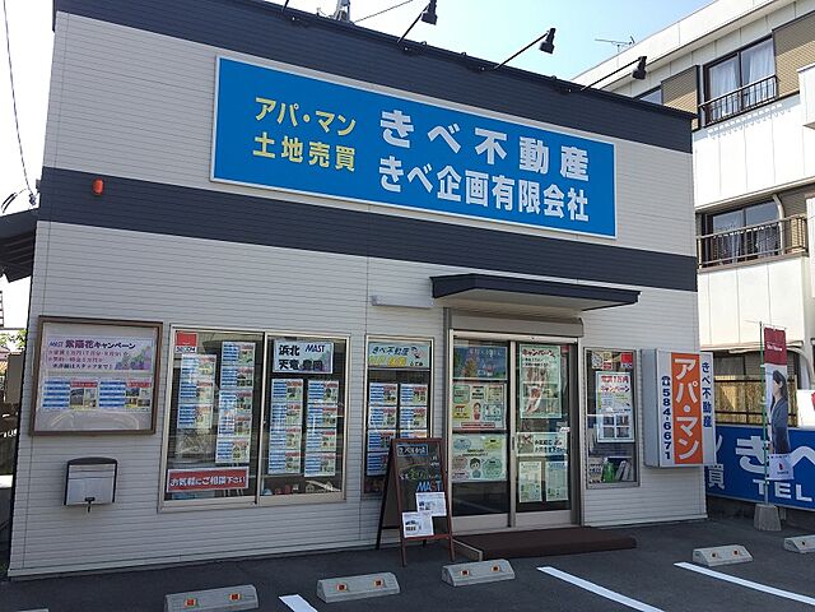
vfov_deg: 48.2
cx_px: 408
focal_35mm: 29
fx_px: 683
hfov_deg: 61.7
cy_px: 306
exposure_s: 1/807
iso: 32
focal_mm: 4.15
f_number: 2.2
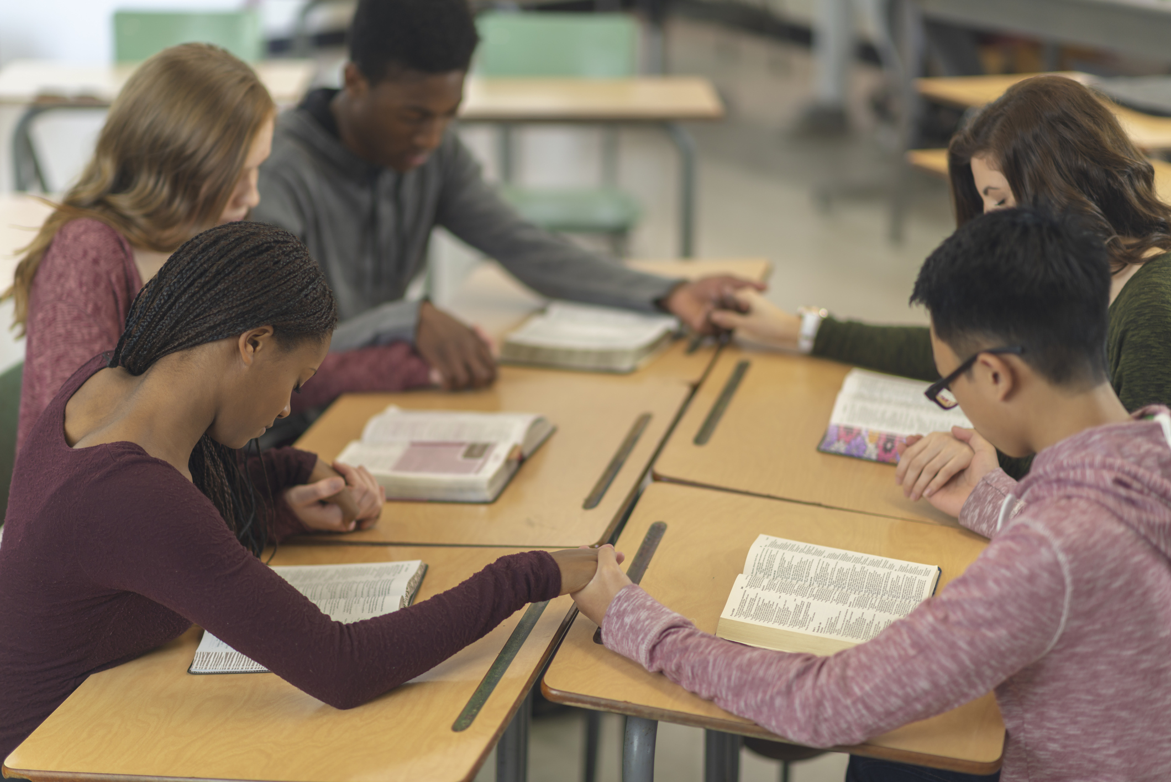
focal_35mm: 85
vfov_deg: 16.1
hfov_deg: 23.9
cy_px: 391
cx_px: 586
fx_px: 2765
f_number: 1.4
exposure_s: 1/200
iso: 160
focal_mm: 85
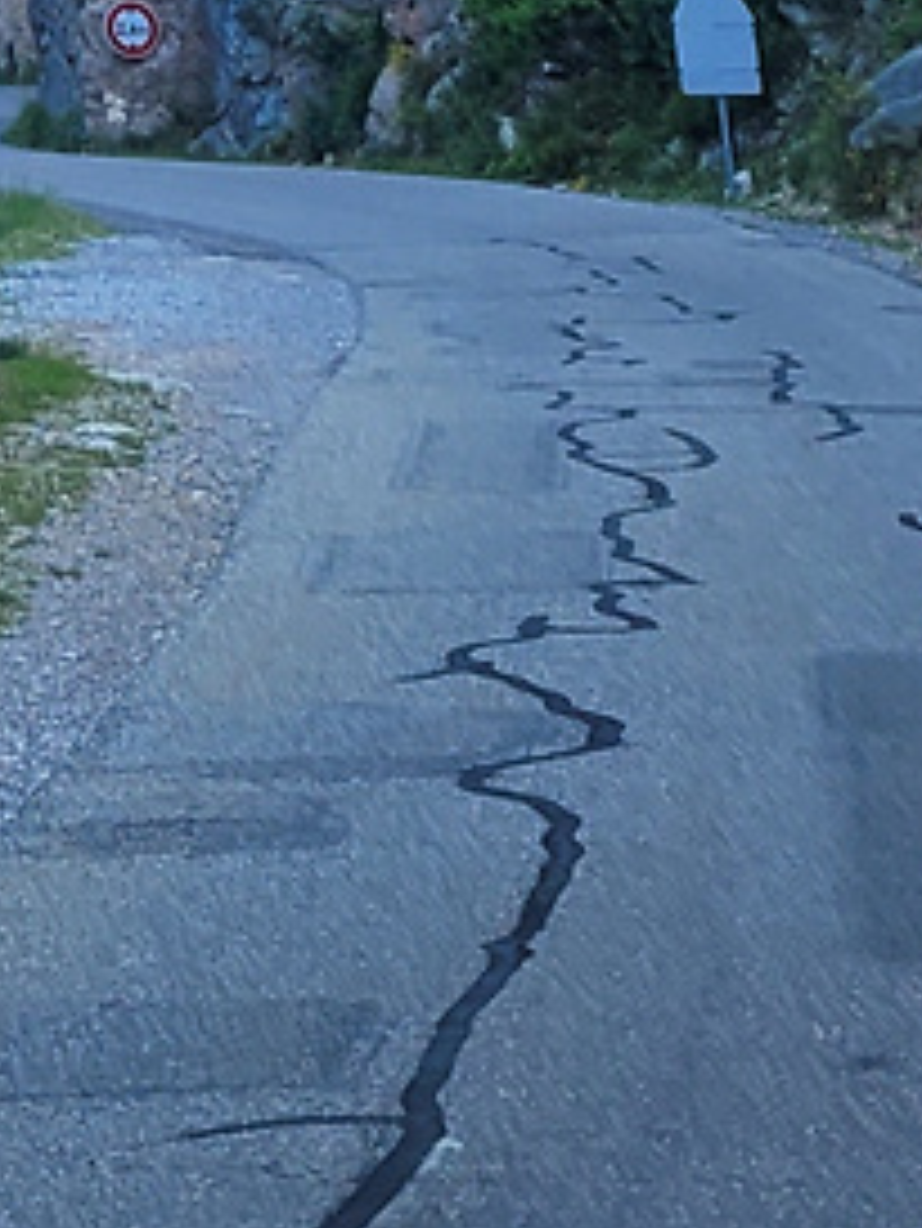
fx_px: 4862
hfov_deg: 10.0
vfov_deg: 11.8
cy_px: -1714
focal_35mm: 137
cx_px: -971
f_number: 1.8
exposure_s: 1/282
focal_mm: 5.4
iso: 40
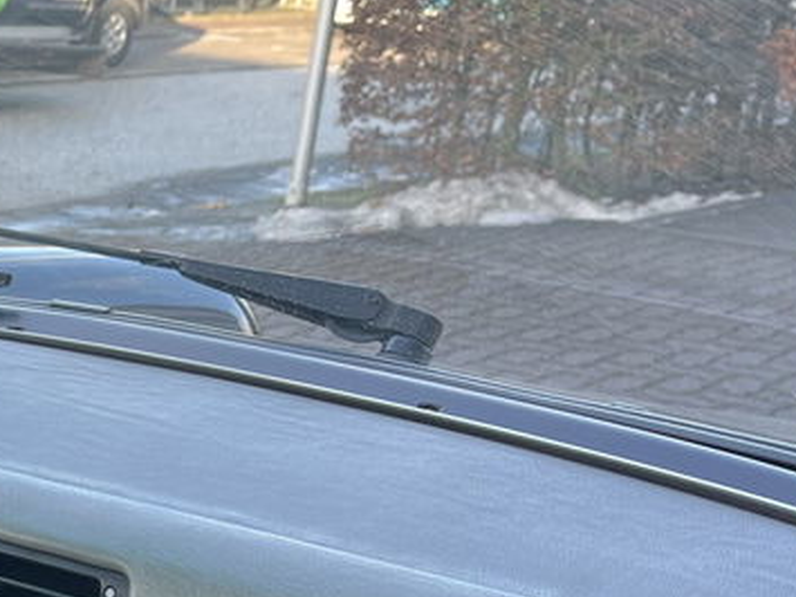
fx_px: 1724
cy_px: 658
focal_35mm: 75
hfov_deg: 23.3
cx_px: -213
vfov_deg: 18.8
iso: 50
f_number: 1.6
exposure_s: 1/122
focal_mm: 5.1
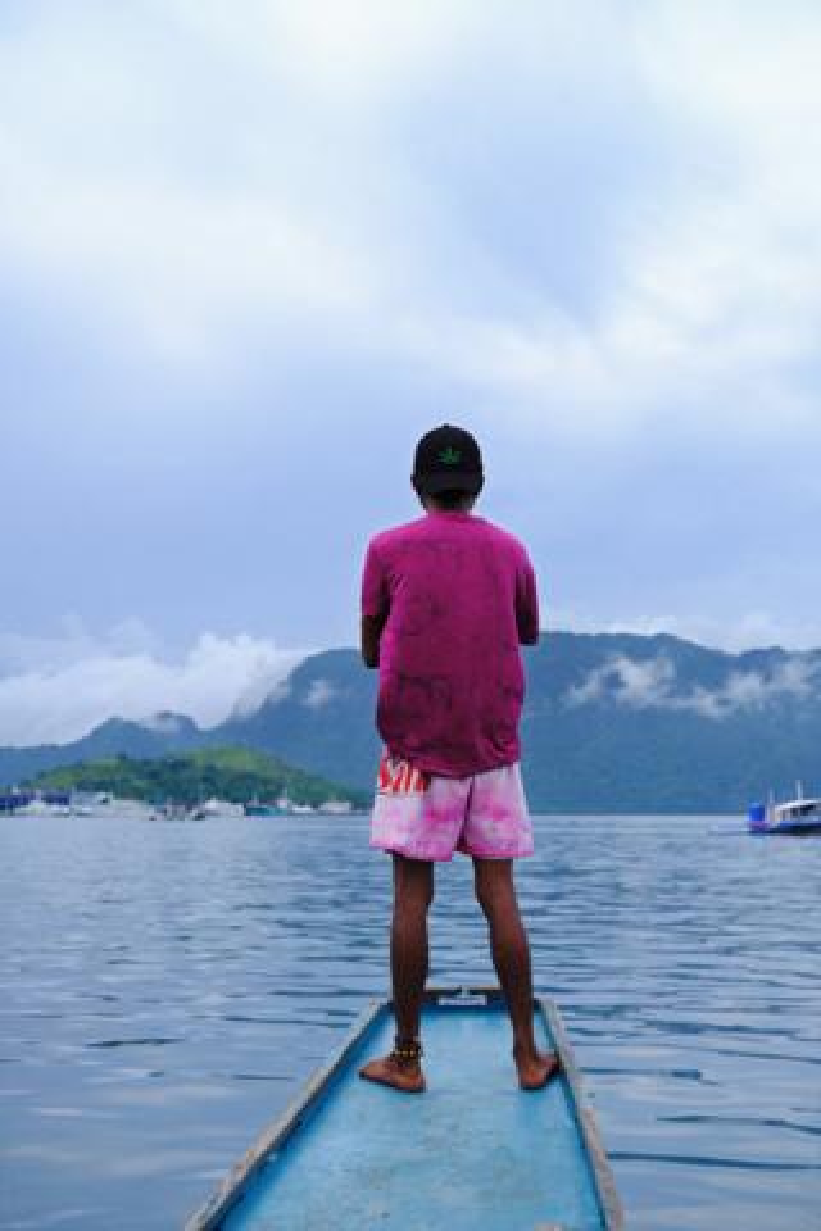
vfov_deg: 37.5
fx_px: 1813
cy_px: 616
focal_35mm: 53
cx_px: 410
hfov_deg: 25.5
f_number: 4
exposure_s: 1/1000
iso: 160
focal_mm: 35
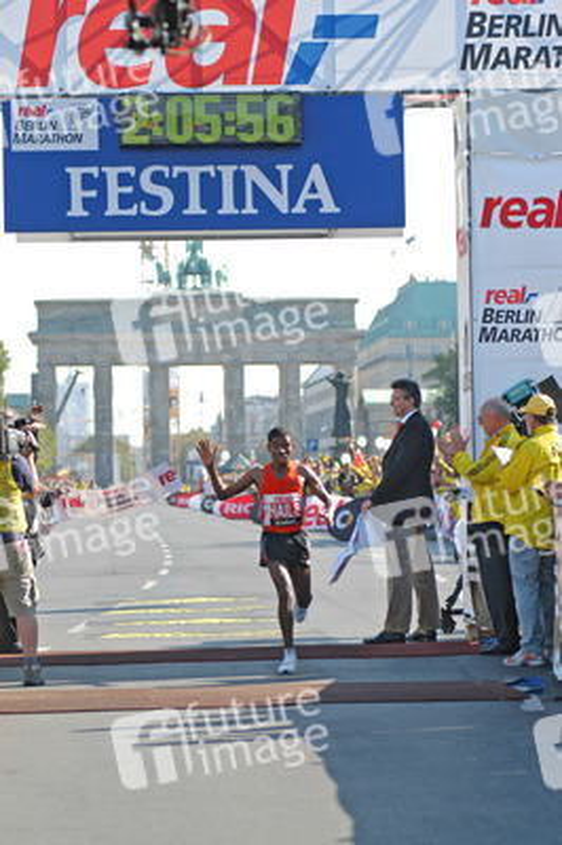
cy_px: 422
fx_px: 3694
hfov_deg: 8.7
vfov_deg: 13.1
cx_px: 281
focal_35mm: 158
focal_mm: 105
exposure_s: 1/800
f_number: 4
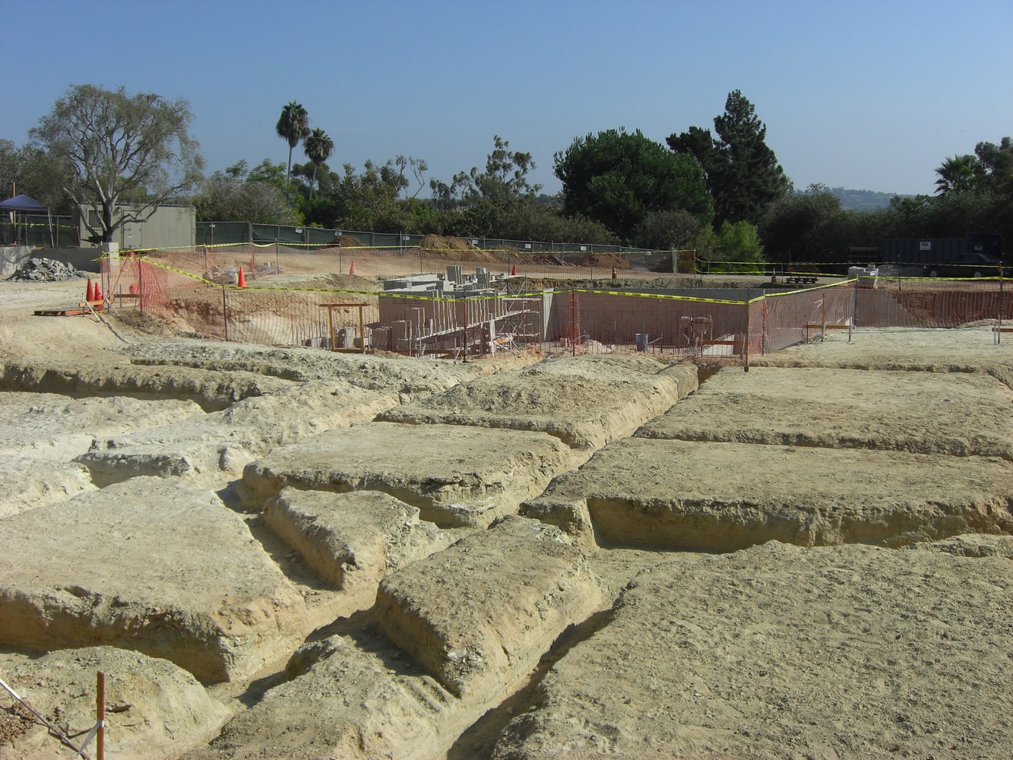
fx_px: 1112
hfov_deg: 49.0
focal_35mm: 38
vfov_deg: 37.7
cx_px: 506
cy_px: 380
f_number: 8
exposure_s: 1/320
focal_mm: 7.9
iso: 80
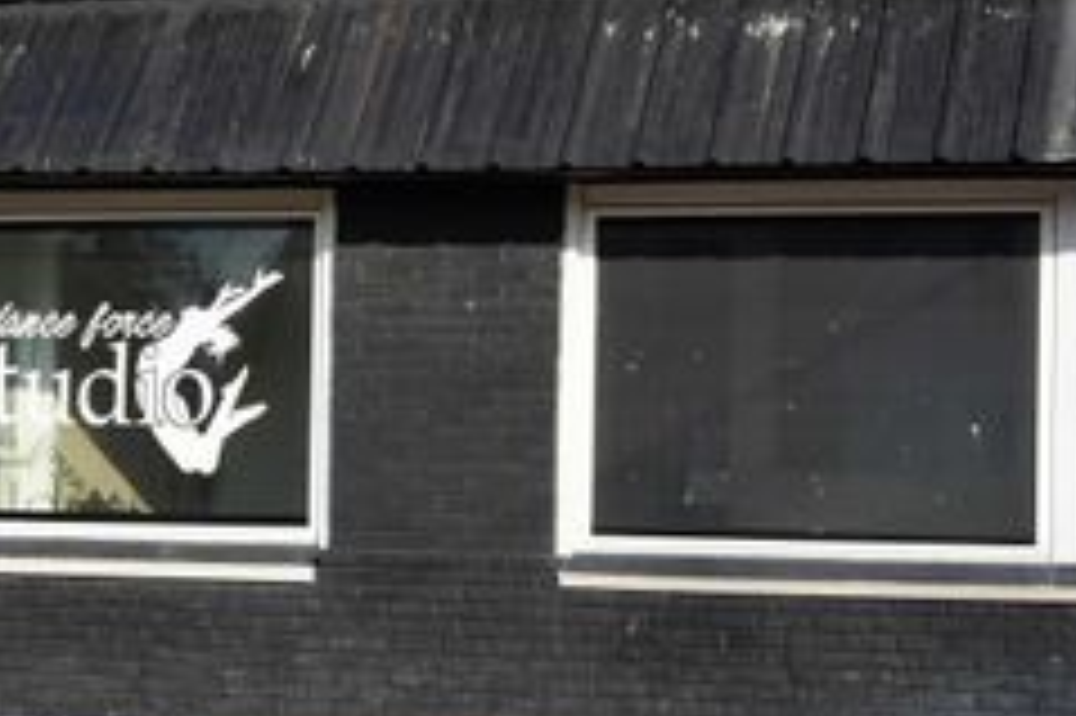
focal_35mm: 115
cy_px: 367
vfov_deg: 11.9
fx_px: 3435
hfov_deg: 17.7
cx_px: 257
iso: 100
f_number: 10
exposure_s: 1/160
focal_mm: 55
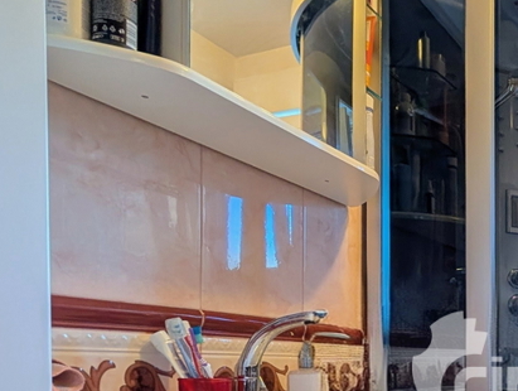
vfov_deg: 37.9
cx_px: 528
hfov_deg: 44.1
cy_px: 356
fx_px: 525
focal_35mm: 35
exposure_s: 1/36
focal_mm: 2.02
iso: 46
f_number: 1.7
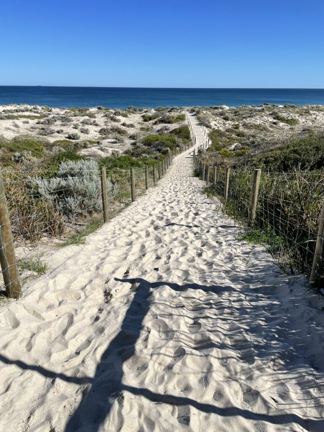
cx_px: 162
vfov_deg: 67.3
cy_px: 216
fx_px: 324
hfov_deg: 53.1
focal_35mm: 26
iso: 32
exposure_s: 1/5814
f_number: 1.6
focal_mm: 4.2
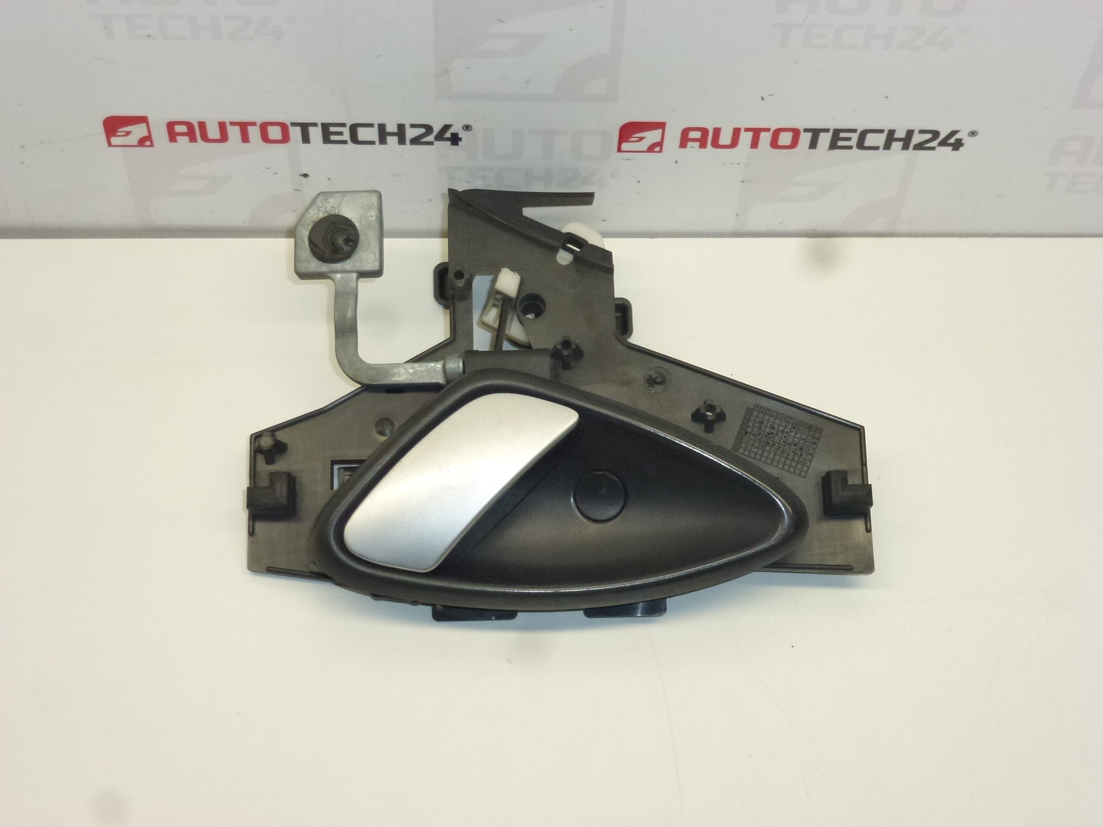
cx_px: 552
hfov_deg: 36.8
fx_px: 1657
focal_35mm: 52
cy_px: 414
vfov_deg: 28.0
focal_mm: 9.4
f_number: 4.3
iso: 400
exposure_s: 1/250
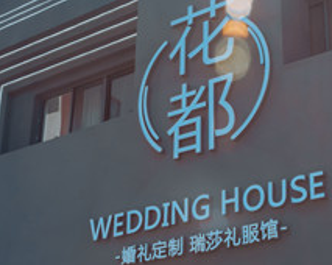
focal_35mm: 75
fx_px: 736
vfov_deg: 20.4
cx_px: 217
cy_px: 158
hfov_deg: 25.3
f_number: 10
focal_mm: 17
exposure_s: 1/320
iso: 250
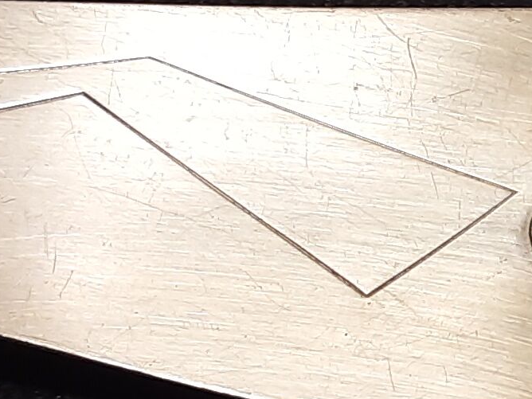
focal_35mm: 132
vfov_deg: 11.2
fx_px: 2029
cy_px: 374
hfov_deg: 14.3
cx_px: 705
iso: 100
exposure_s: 1/50
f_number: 1.9
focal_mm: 2.91
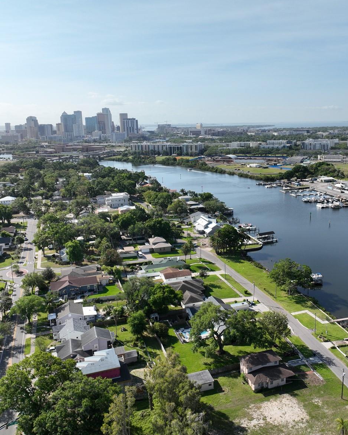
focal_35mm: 32
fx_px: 412
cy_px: 214
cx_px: 214
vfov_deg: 55.7
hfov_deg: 45.4
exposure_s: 1/2500
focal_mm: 12.29
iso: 200
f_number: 2.8
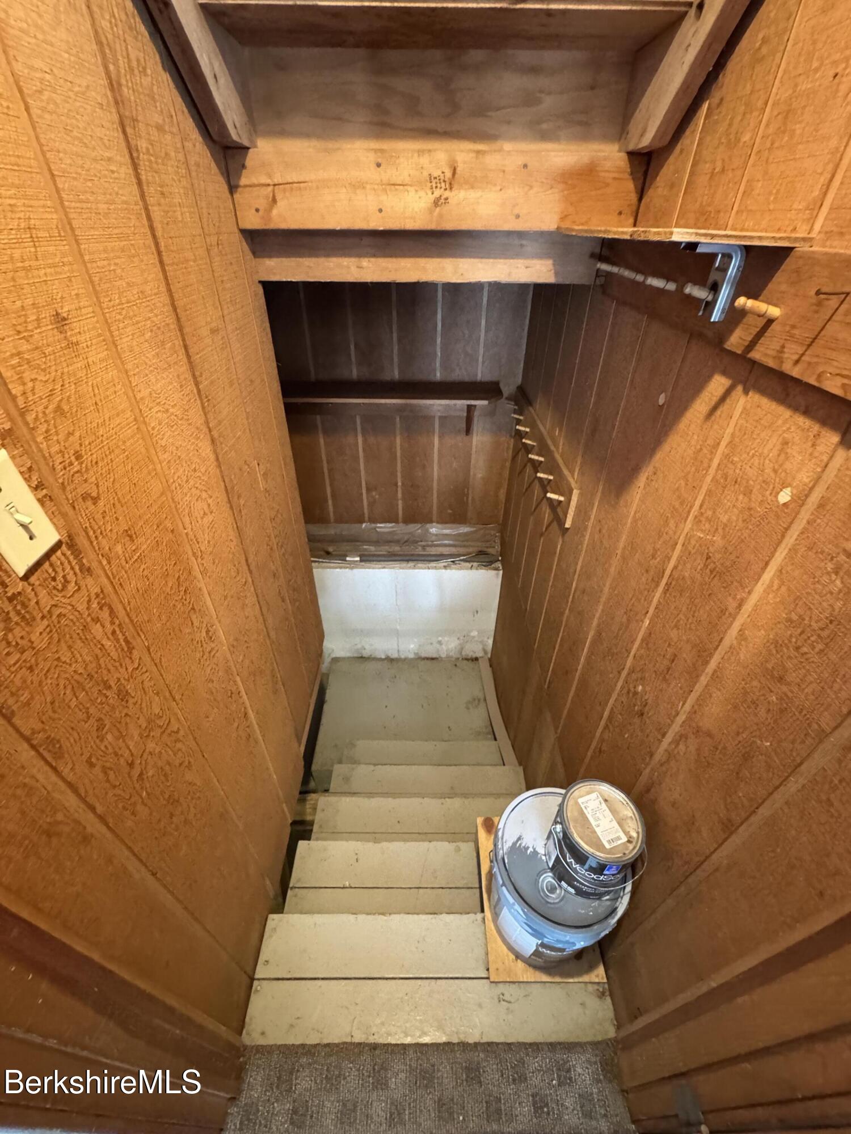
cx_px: 426
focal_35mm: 14
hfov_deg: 85.7
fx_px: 459
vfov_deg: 102.1
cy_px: 567
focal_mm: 2.22
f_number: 2.2
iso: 1000
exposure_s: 1/40
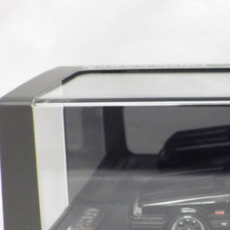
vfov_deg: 15.9
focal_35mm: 109
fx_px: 819
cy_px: 179
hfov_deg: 15.5
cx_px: 265
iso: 800
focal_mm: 9
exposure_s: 1/25
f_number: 3.8
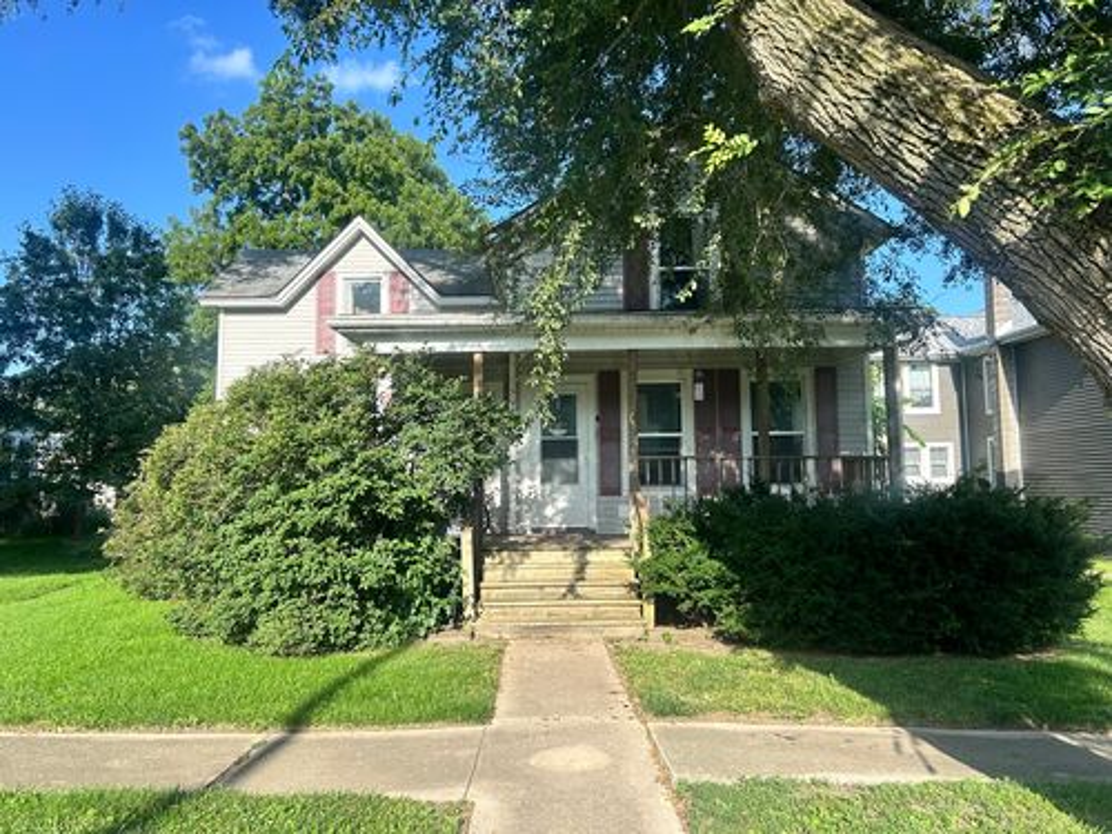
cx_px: 556
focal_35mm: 26
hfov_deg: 67.3
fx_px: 835
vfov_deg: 53.1
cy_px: 417
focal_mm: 5.7
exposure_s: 1/1361
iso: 50
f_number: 1.5
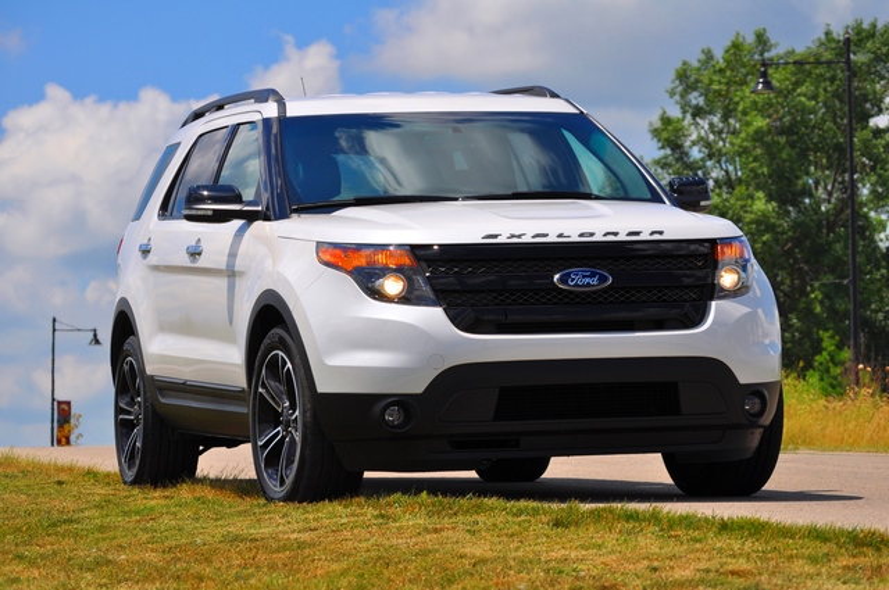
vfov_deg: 9.1
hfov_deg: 13.7
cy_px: 295
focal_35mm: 150
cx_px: 444
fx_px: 3699
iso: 200
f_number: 9
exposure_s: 1/1250
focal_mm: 100
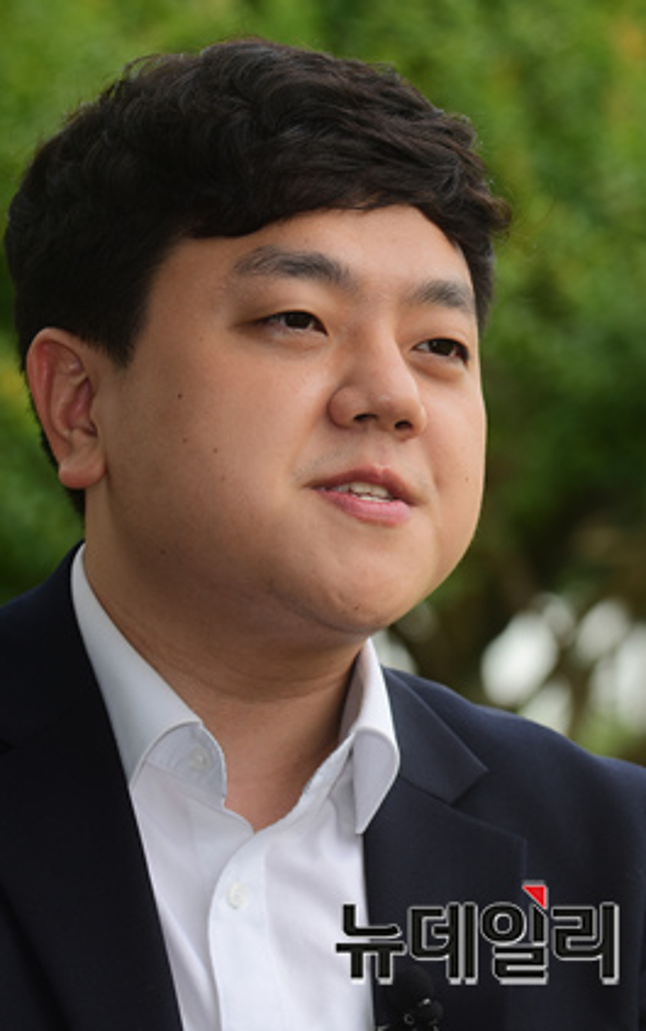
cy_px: 516
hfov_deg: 6.3
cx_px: 470
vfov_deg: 10.1
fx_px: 5849
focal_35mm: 208
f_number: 7.1
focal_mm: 135
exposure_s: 1/200
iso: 125
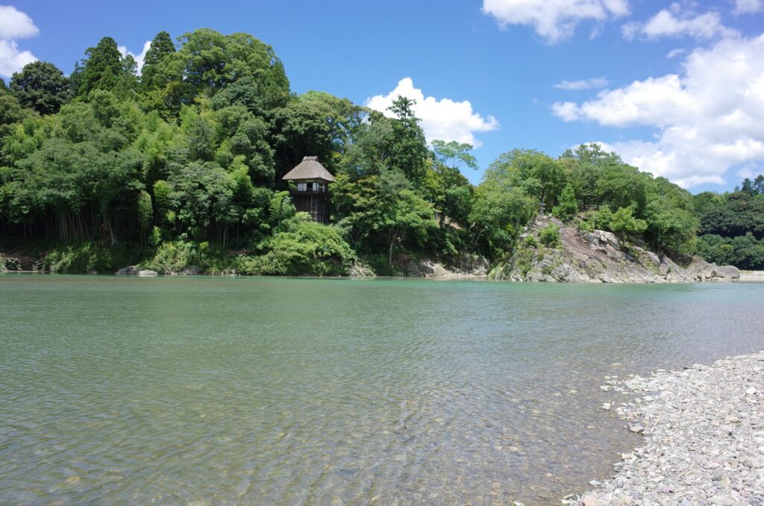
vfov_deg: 46.2
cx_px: 382
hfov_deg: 65.6
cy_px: 253
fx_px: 593
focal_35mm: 28
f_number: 5.6
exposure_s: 1/250
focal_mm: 18.3
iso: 100
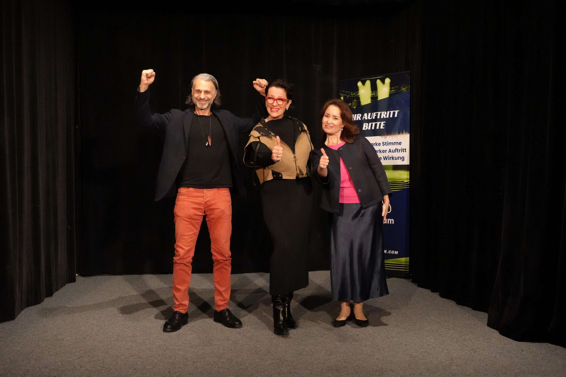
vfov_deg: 38.4
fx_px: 542
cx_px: 283
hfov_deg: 55.1
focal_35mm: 34
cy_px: 188
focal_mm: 23
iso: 6400
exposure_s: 1/160
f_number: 4
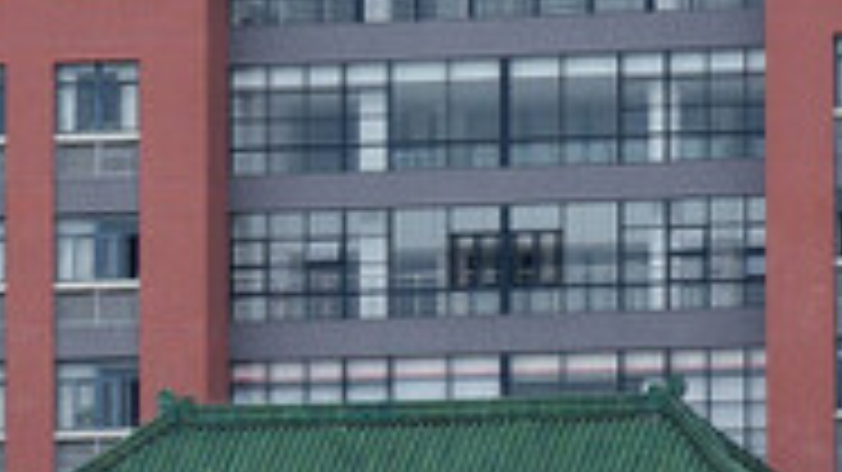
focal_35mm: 525
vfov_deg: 2.3
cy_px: 456
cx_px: 225
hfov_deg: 4.1
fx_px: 11716
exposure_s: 1/250
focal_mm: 78
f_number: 6.3
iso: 160
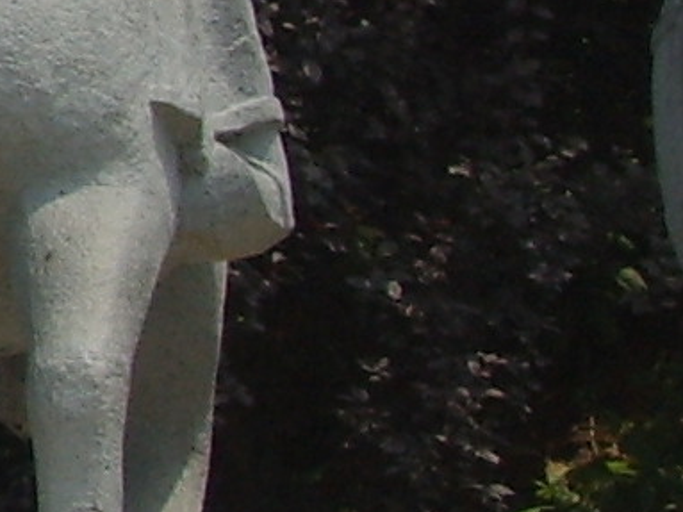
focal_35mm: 264
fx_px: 5207
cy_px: -385
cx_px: -1468
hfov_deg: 6.7
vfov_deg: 5.5
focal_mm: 6.6
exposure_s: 1/250
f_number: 6.3
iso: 50
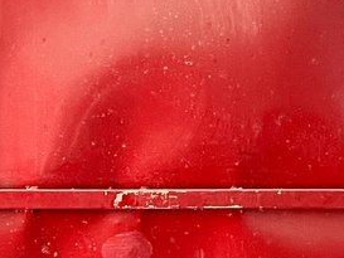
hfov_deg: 13.1
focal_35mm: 144
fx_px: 1432
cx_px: -125
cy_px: 266
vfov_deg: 10.2
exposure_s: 1/40
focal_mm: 5.1
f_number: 1.6
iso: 640
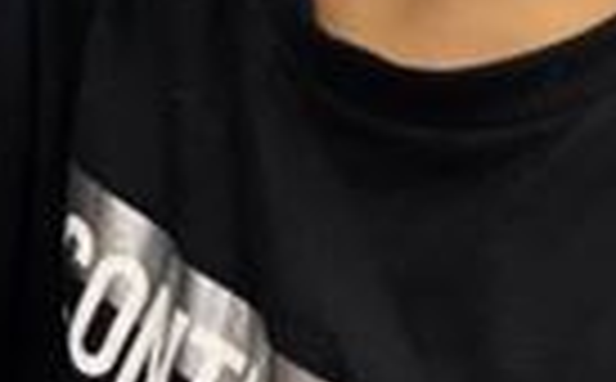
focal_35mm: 121
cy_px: -238
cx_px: -81
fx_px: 2027
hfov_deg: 16.7
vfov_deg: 10.3
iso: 64
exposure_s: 1/60
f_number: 1.6
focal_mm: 4.2
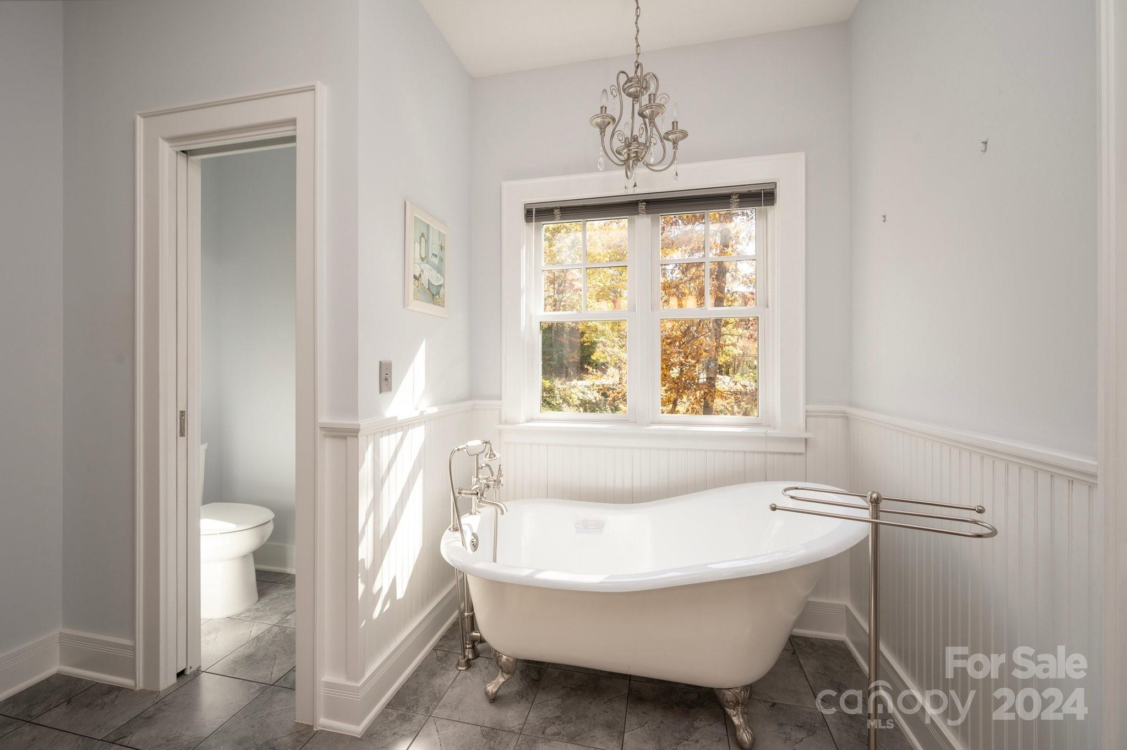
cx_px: 564
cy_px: 375
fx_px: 438
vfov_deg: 81.1
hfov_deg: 104.3
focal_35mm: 14
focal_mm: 14
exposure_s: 1/60
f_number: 8
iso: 200
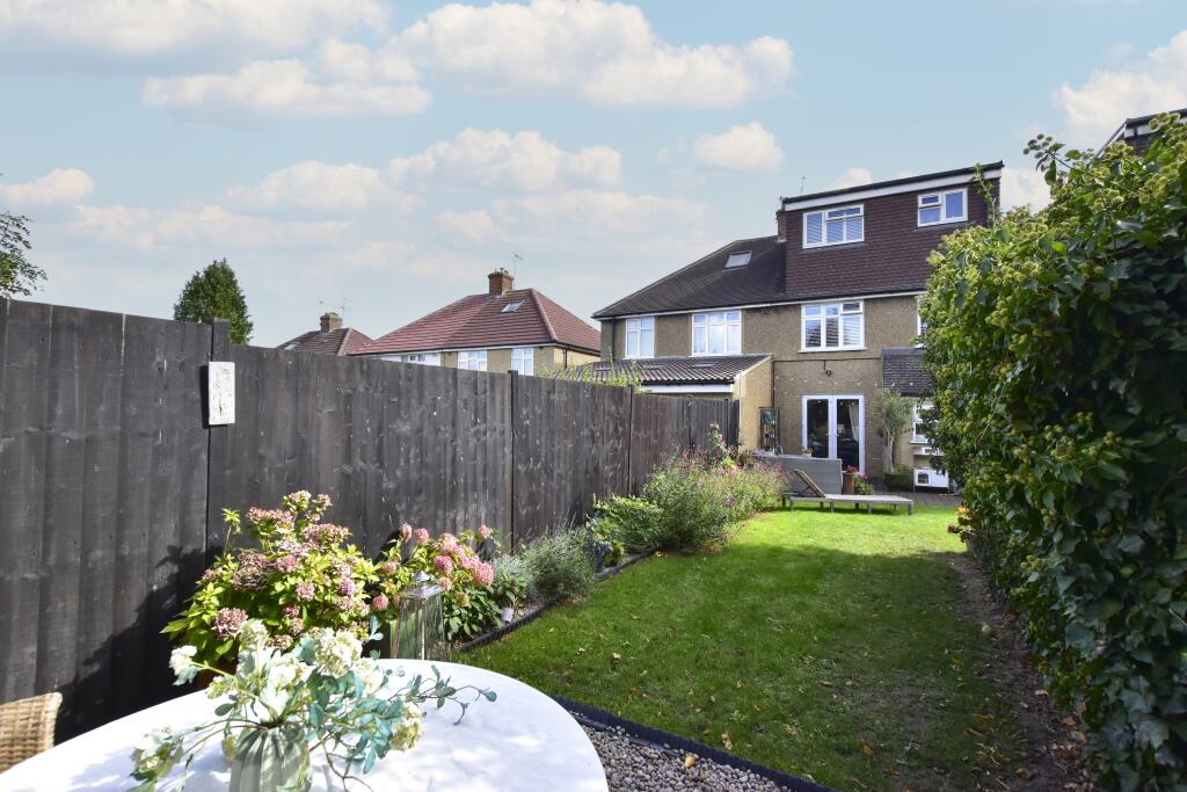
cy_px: 396
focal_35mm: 15
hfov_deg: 100.4
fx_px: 495
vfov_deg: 77.3
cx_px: 594
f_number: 8
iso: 640
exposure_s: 1/400
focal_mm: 10
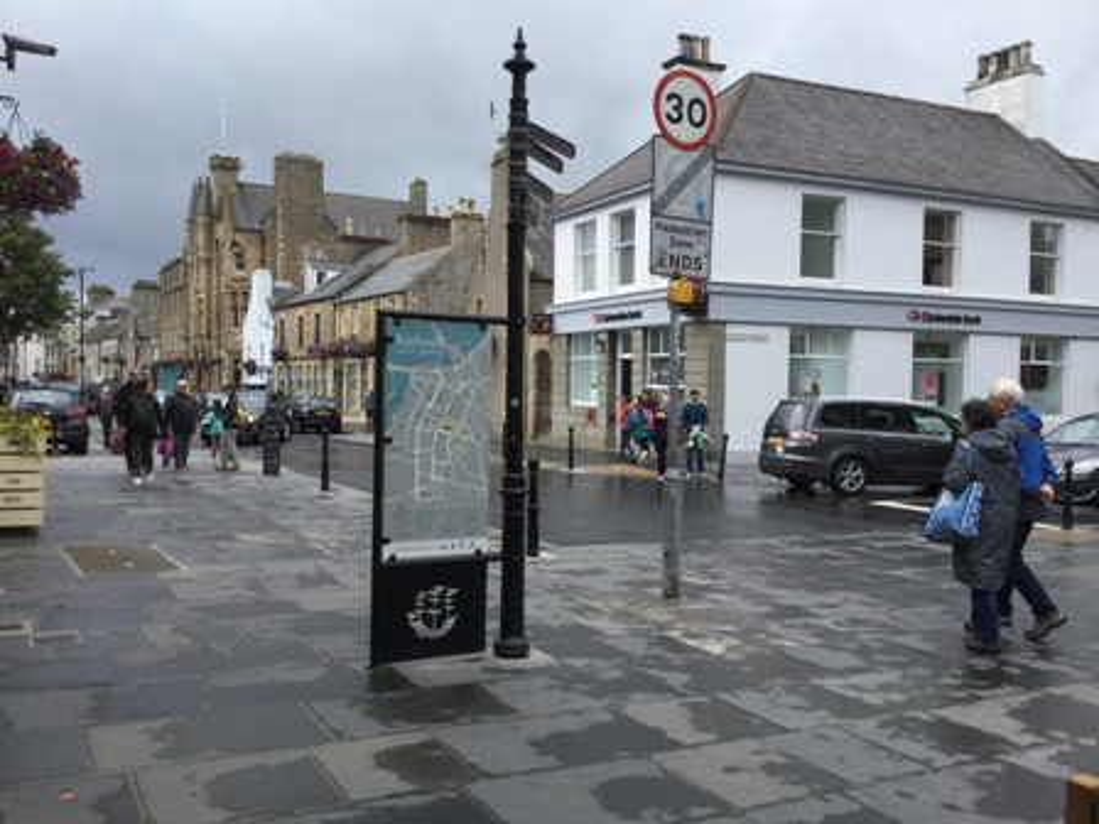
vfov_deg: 45.4
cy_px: 412
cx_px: 550
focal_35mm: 31
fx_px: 984
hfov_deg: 58.4
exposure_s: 1/494
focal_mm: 3.3
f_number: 2.4
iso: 25
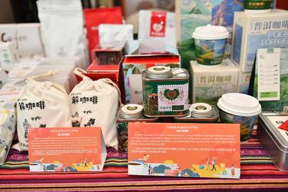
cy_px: 96
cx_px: 144
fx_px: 272
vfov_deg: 38.9
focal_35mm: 34
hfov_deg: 55.8
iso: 1250
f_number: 3.2
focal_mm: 34
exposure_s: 1/200
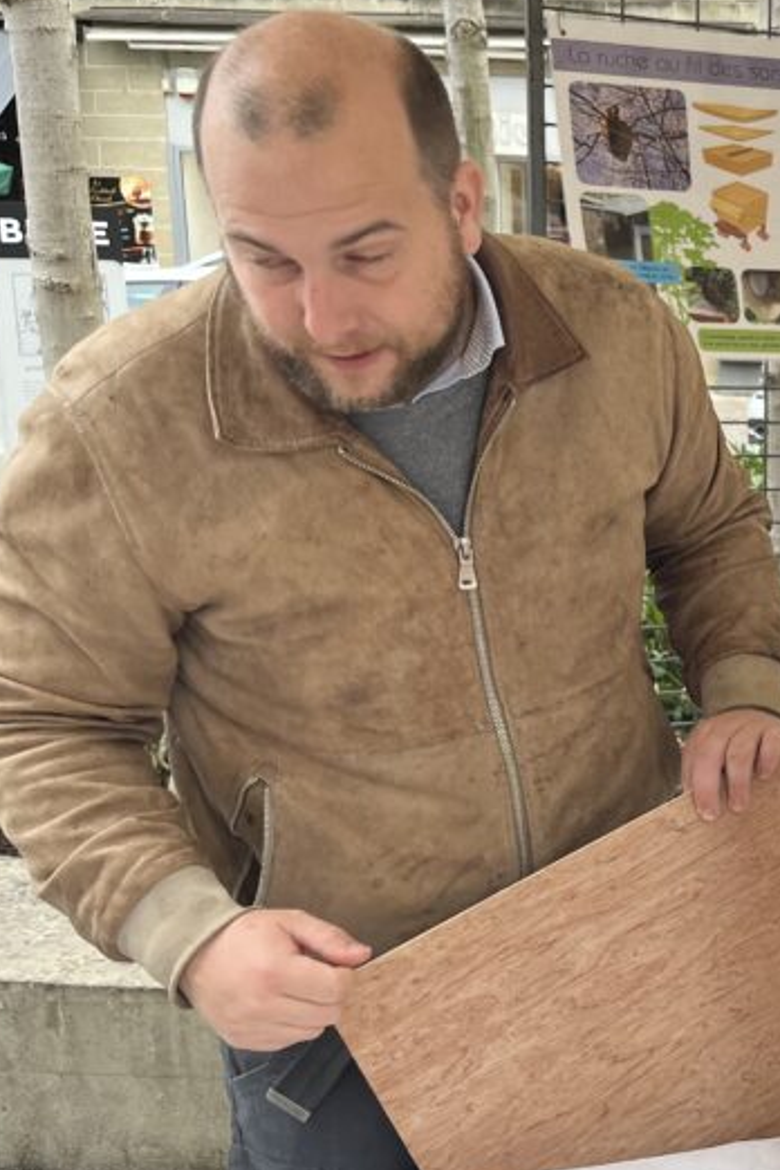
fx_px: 1722
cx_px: 1076
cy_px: 612
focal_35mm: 53
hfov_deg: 22.2
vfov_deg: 37.5
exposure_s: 1/155
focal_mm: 5.1
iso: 40
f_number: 1.6
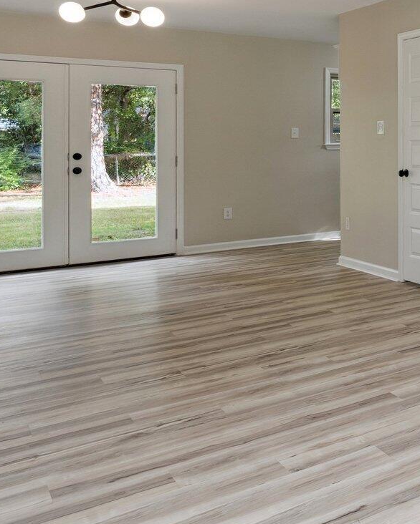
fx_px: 673
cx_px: 658
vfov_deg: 41.8
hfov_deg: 24.9
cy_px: 155
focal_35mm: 43
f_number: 11
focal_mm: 16.5
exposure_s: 1/15
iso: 400
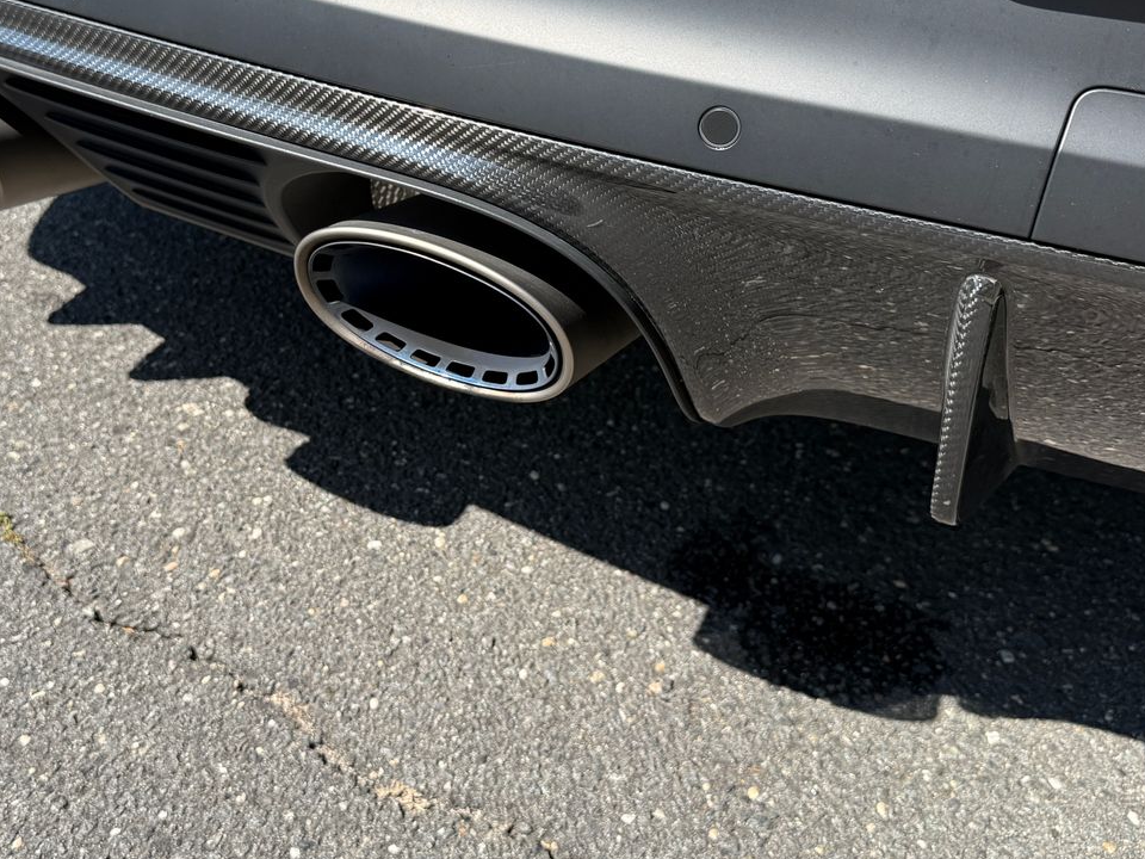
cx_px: 474
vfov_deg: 35.8
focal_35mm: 40
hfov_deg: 46.6
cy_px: 330
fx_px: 1323
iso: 80
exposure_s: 1/1689
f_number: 1.78
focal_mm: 6.76
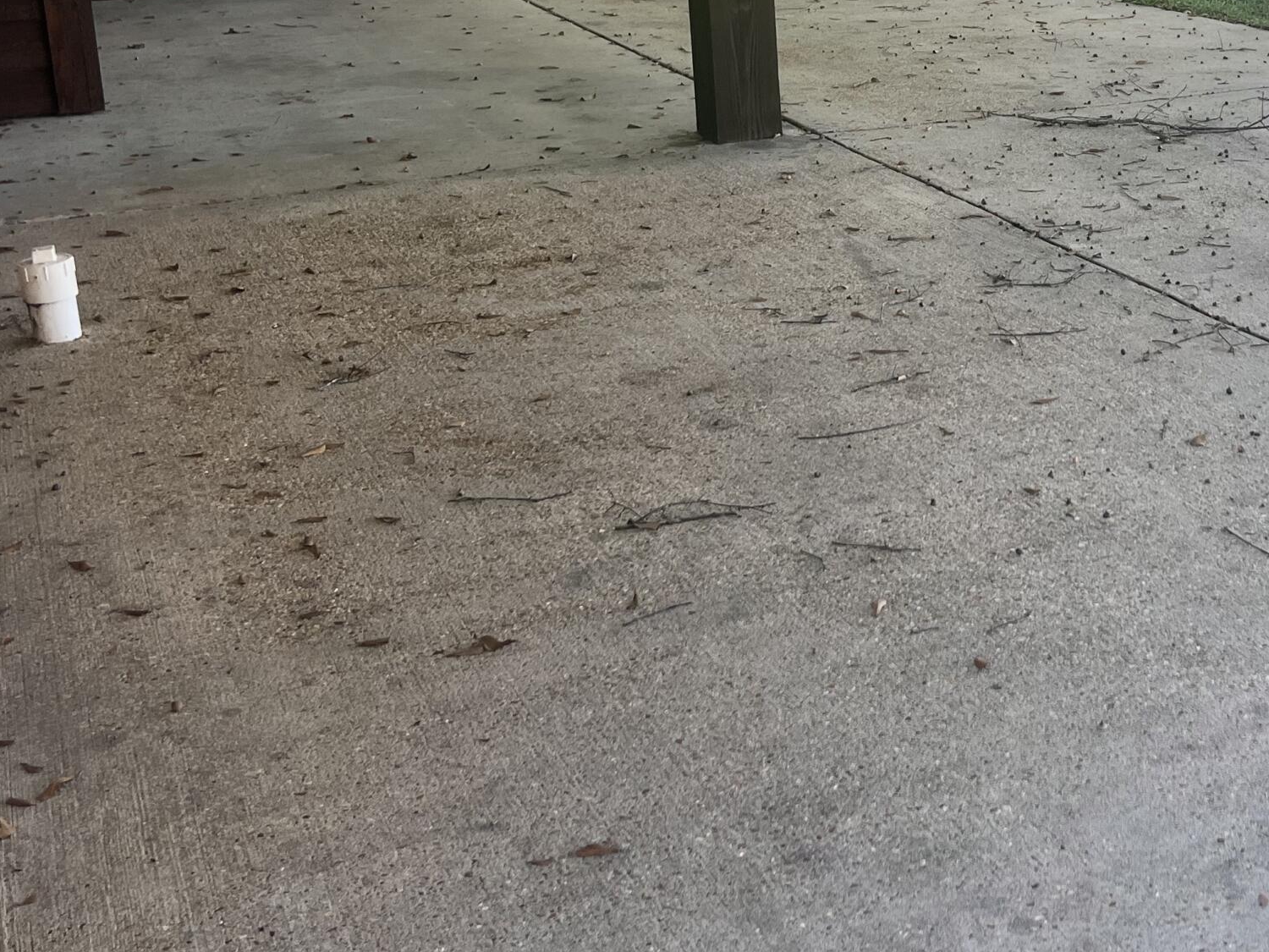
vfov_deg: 27.5
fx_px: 1906
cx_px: 1049
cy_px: 185
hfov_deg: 35.4
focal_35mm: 52
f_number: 1.6
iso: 40
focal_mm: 5.1
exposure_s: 1/277
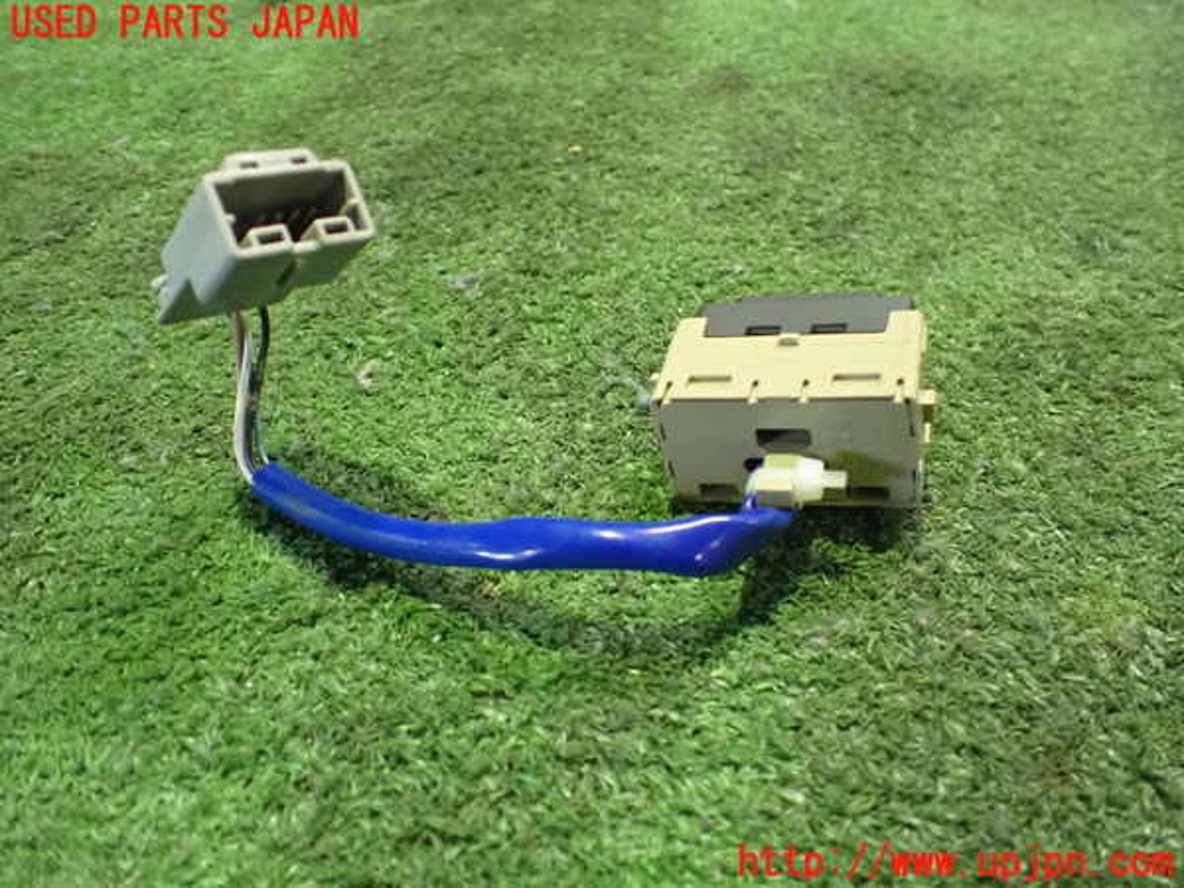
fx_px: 1026
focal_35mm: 30
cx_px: 592
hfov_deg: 60.0
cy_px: 444
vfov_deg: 46.8
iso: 1250
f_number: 2.3
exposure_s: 1/30
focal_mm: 5.4
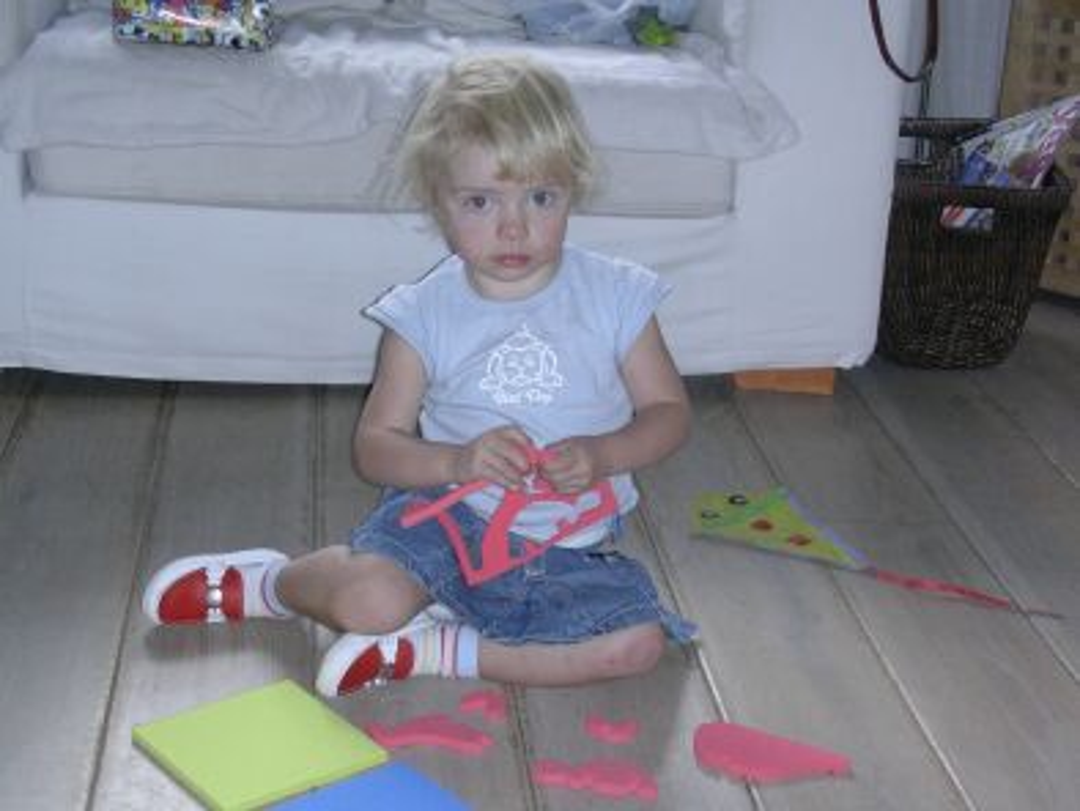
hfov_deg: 30.7
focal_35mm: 63
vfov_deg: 23.3
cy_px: 406
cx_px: 540
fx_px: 1967
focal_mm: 9.6
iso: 70
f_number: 3.5
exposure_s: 1/64
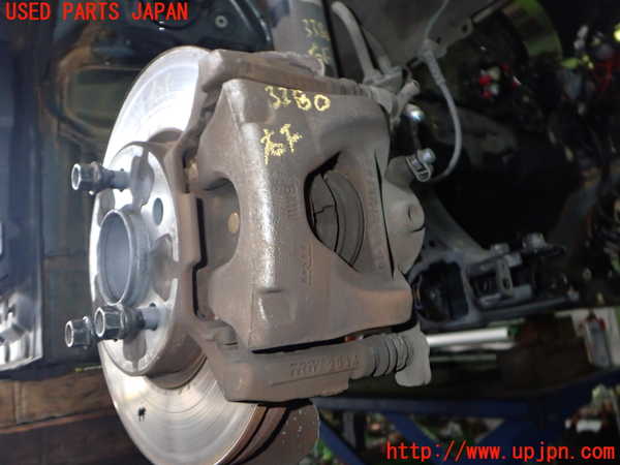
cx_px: 310
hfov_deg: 60.0
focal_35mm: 30
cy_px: 232
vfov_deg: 46.8
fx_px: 537
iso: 640
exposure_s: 1/30
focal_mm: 5.4
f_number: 6.3
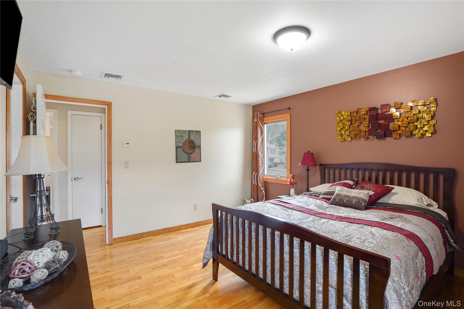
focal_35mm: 16
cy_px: 154
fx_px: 206
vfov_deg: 73.7
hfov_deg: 96.7
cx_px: 232
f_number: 9
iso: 400
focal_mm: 16
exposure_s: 1/4
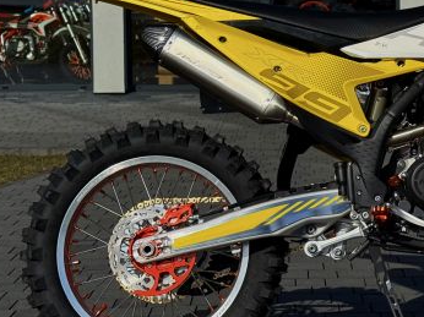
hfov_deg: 17.4
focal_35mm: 111
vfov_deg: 13.3
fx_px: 1359
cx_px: 415
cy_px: 117
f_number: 1.78
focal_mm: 6.76
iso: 64
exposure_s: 1/11364
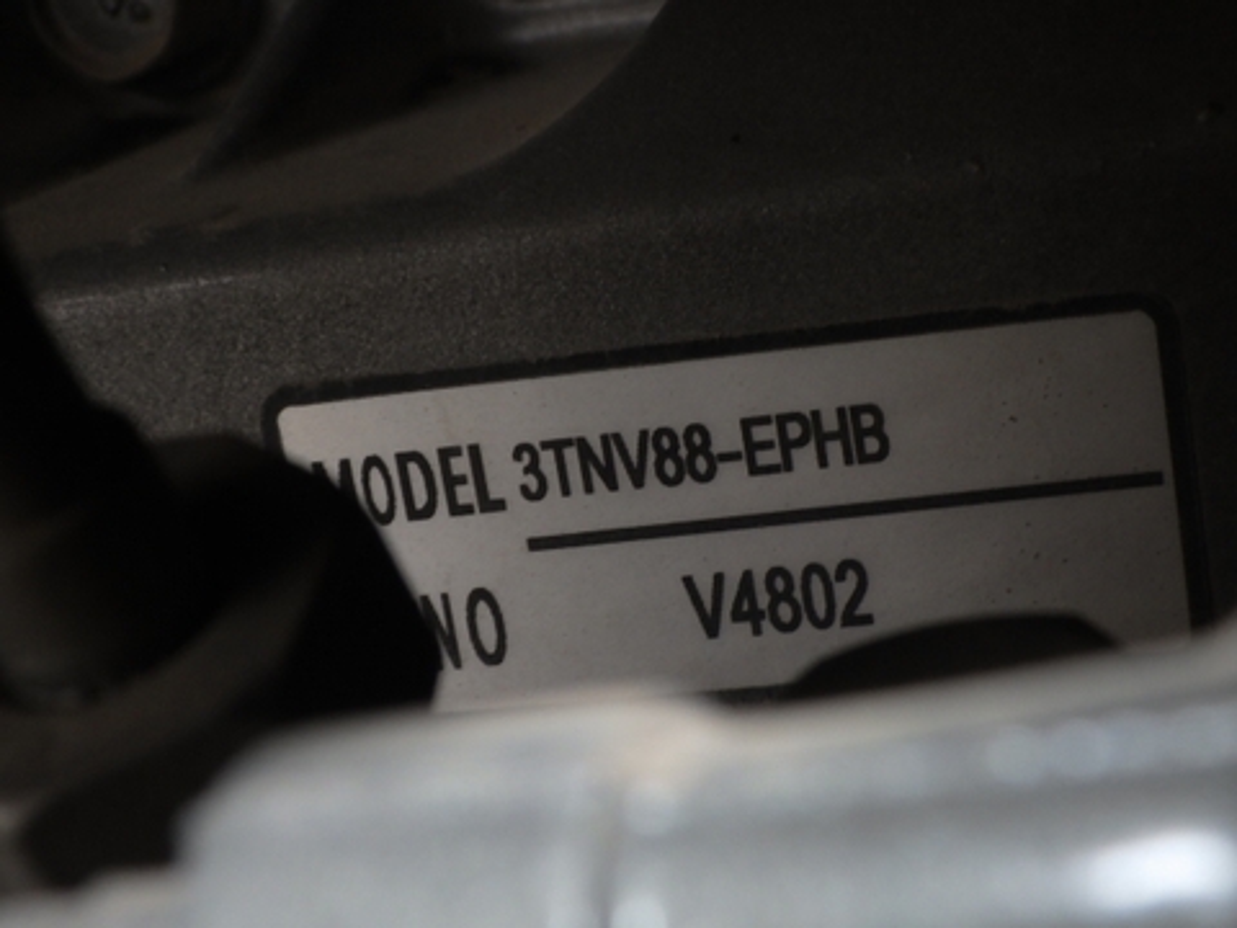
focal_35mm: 77
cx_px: 618
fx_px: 2752
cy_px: 464
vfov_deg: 19.1
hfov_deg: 25.3
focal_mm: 13.7
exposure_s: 1/80
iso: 320
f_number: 5.8
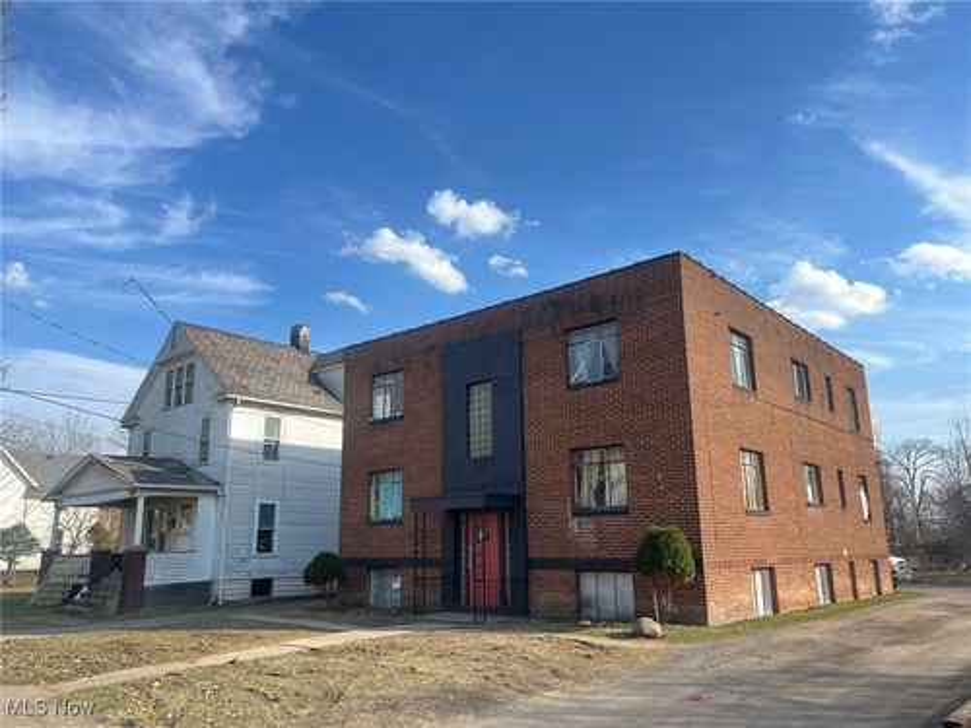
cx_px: 486
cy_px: 364
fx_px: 729
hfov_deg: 67.3
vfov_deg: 53.1
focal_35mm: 26
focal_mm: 5.7
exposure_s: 1/763
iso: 50
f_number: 1.5
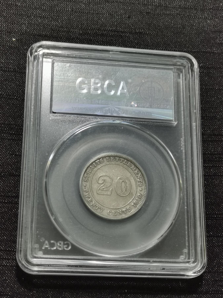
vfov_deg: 28.2
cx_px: 112
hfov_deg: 21.3
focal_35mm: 69
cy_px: 149
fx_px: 593
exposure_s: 1/100
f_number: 1.8
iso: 64
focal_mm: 5.58
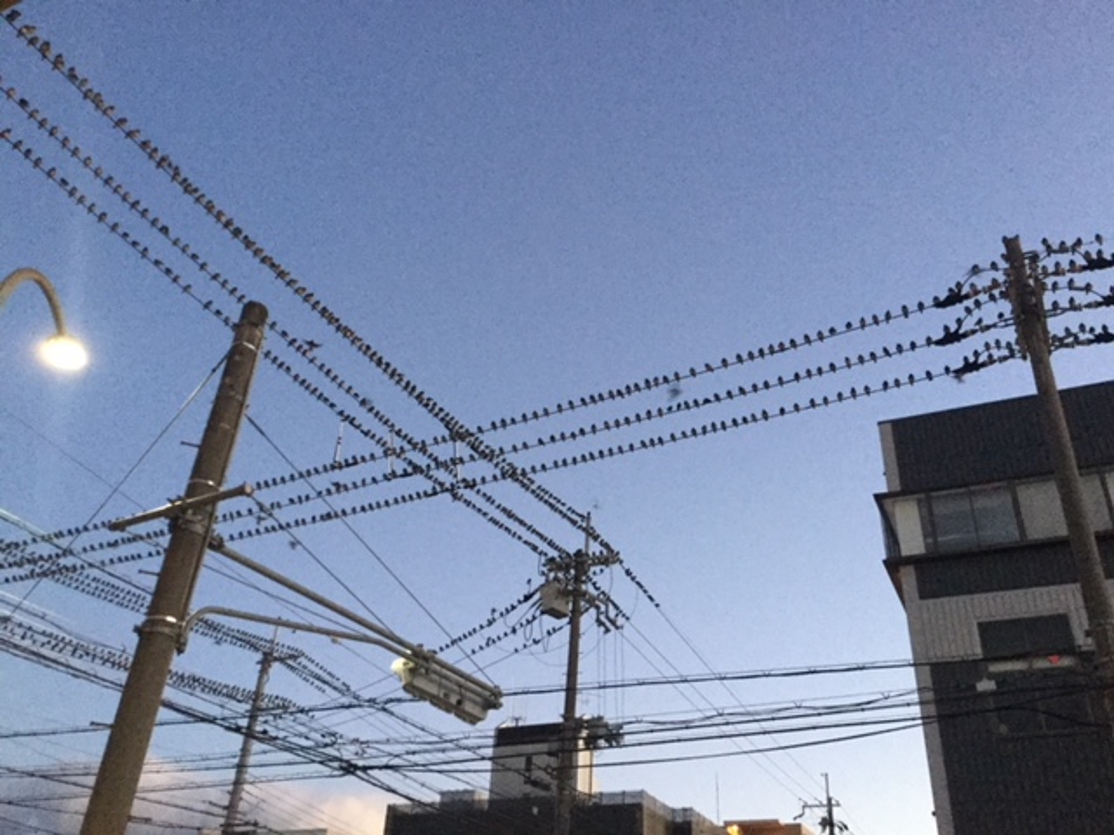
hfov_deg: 58.4
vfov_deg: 45.4
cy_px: 418
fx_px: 998
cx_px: 557
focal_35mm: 31
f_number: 2.4
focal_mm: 3.3
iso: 250
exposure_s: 1/15
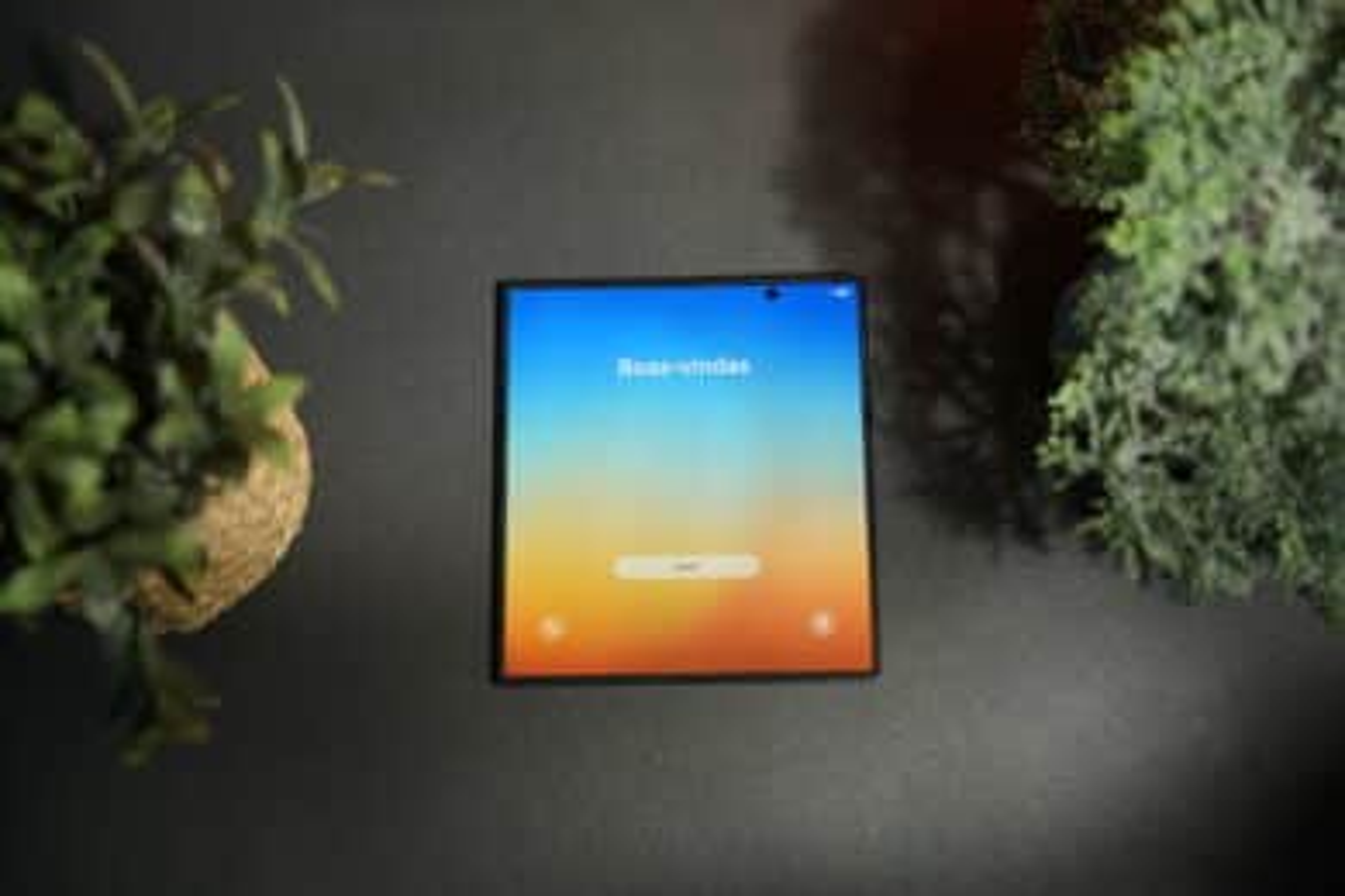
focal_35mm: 45
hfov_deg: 43.8
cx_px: 672
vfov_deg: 30.0
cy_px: 448
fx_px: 1674
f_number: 2.8
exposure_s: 1/100
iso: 100
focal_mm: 44.8
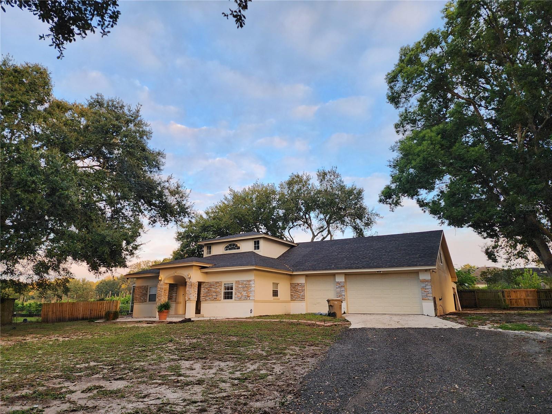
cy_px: 207
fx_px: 367
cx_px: 276
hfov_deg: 73.9
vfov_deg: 58.9
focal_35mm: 23
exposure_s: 1/180
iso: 32
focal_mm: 6.4
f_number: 1.8
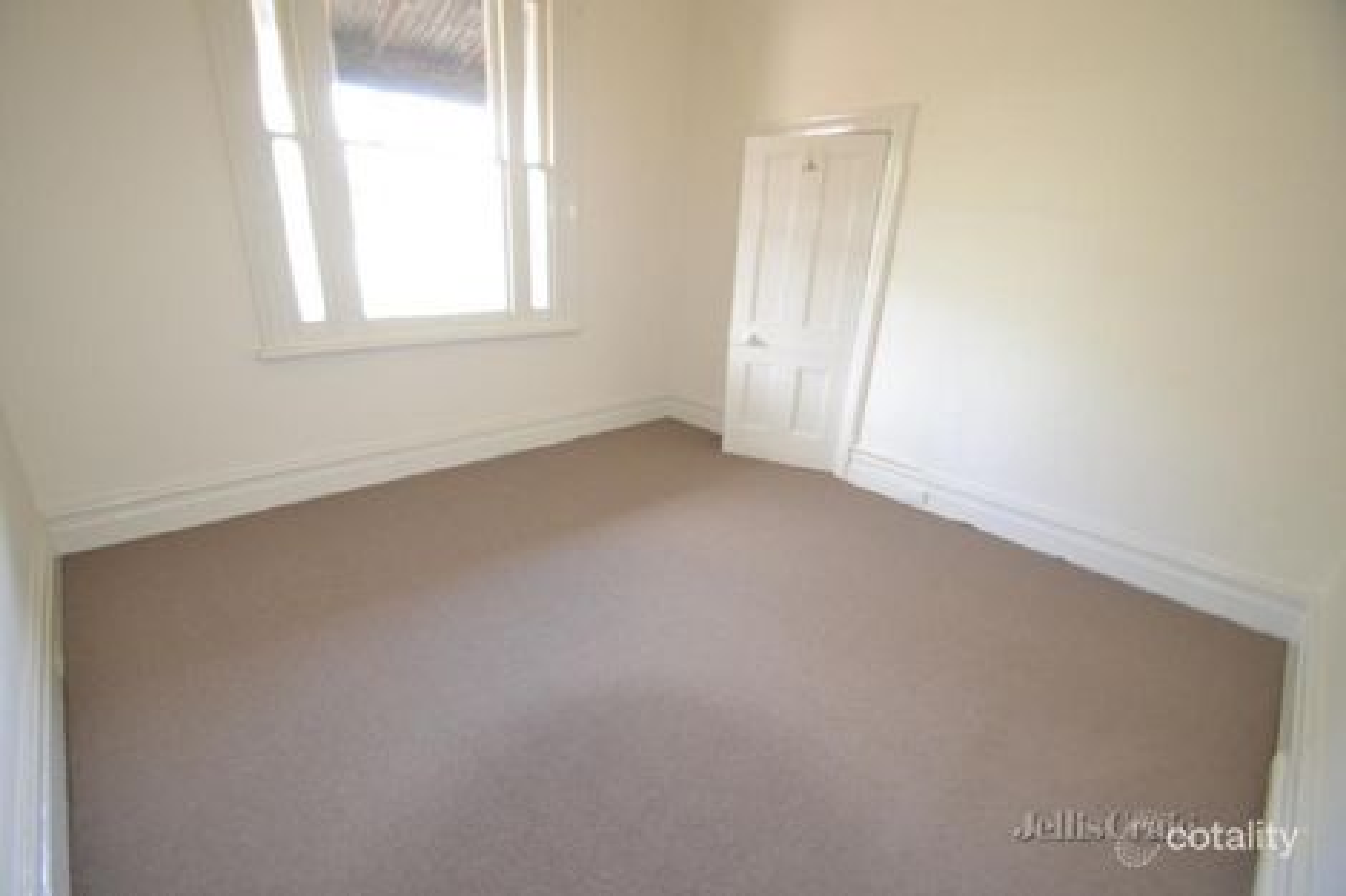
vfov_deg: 77.3
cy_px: 448
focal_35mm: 15
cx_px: 673
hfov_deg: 100.4
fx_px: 561
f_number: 3.5
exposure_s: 1/60
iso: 1000
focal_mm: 10
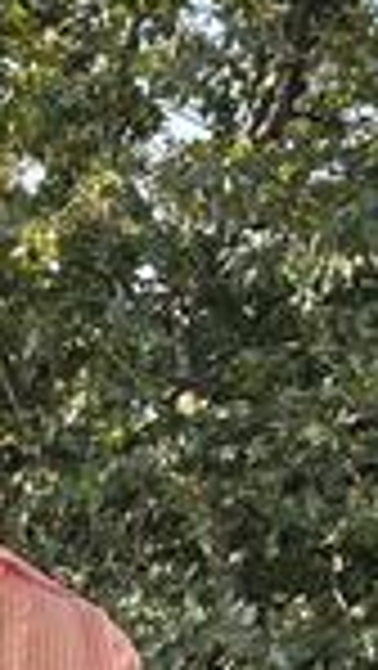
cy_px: 755
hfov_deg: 13.6
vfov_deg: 22.7
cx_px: 18
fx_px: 1565
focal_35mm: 88
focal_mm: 2.69
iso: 25
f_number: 1.9
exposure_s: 1/334
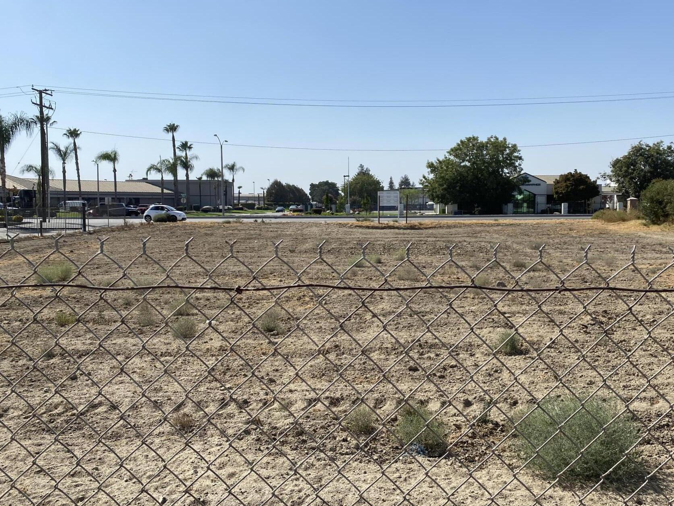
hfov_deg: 58.2
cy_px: 252
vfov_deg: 45.4
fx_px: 604
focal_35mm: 31
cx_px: 377
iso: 32
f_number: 1.8
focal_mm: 4.25
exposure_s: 1/4274
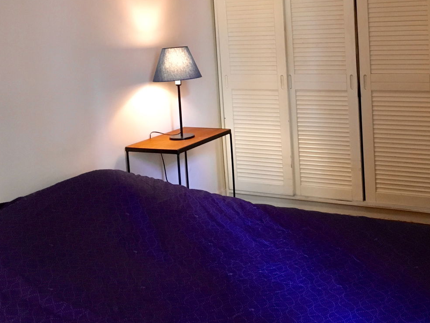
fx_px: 584
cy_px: 71
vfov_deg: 30.2
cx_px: 314
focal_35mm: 47
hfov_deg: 39.5
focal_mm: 4.15
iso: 250
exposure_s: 1/25
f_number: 2.2
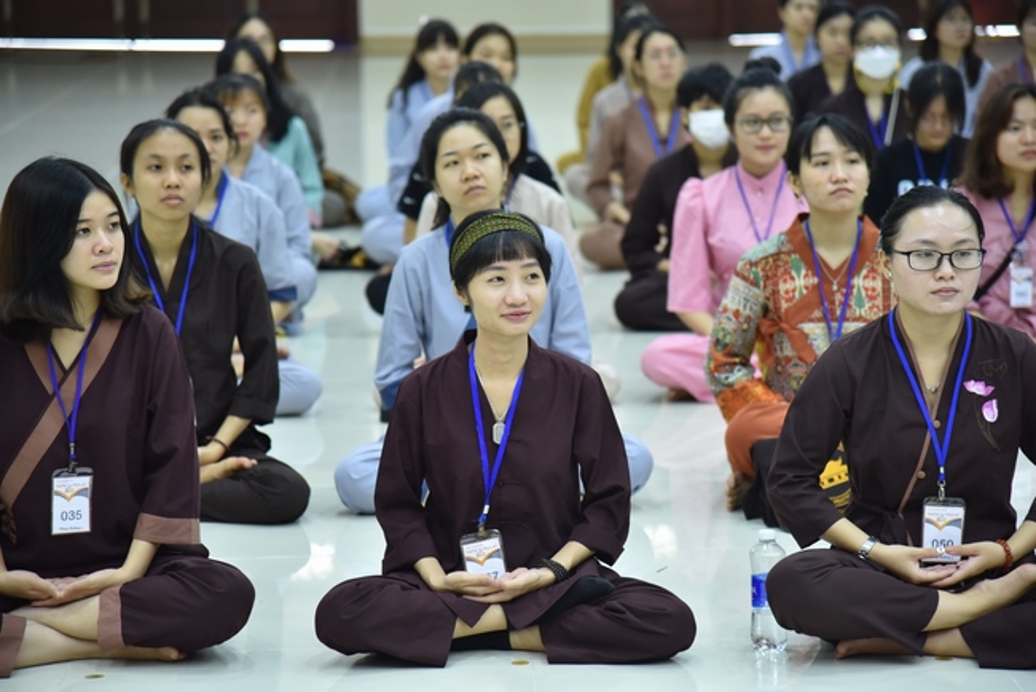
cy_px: 346
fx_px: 3455
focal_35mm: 120
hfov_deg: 17.1
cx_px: 518
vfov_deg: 11.4
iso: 1250
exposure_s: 1/40
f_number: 4
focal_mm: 120
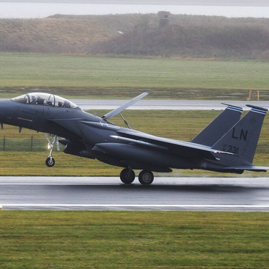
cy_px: 134
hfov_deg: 2.3
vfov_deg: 2.3
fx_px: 6752
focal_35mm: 768
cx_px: 91
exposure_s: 1/640
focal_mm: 600
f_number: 8
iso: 400
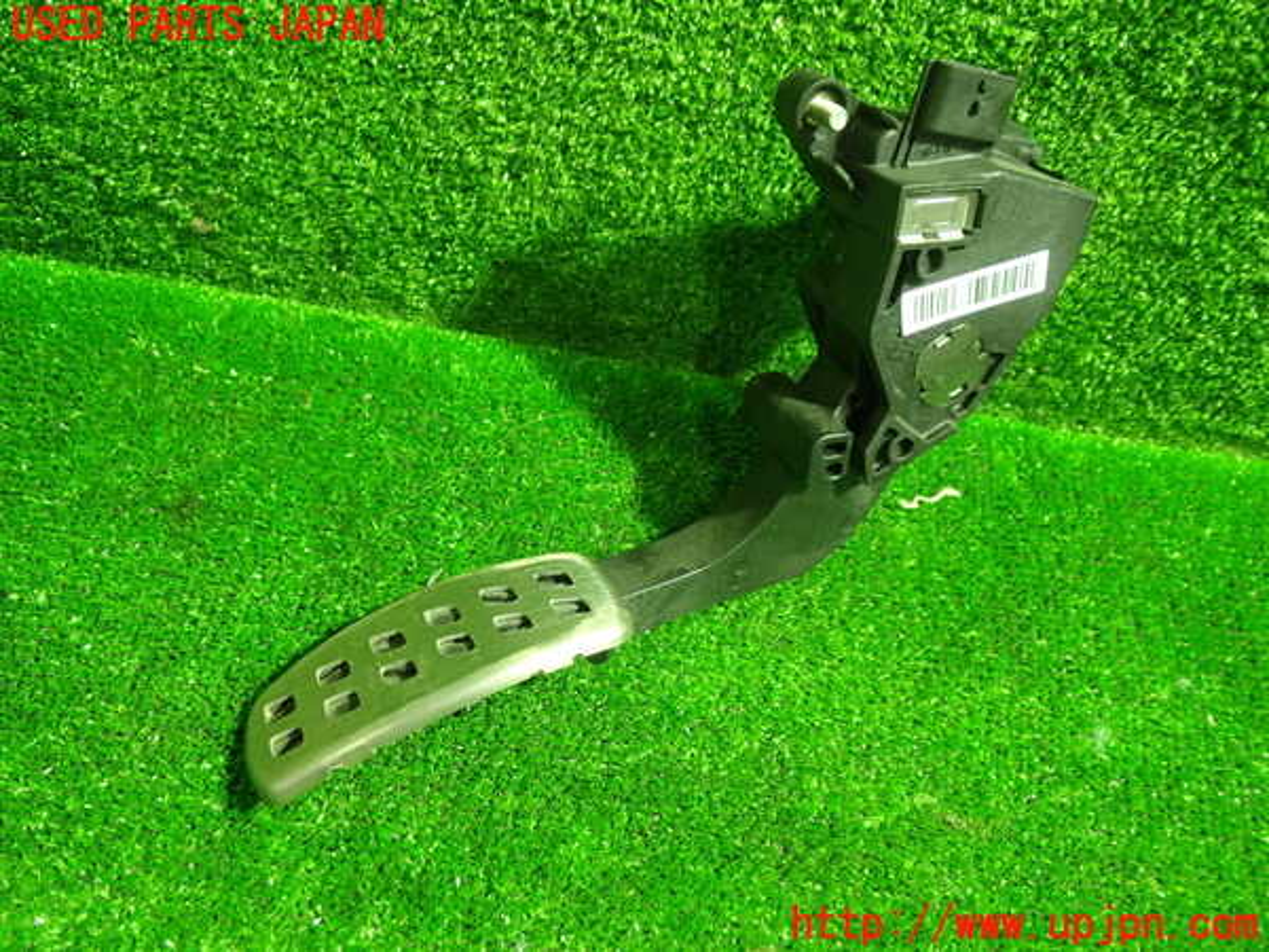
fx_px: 1100
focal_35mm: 30
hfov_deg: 60.0
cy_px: 476
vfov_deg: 46.8
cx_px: 634
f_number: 2.3
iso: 640
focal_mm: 5.4
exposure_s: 1/30
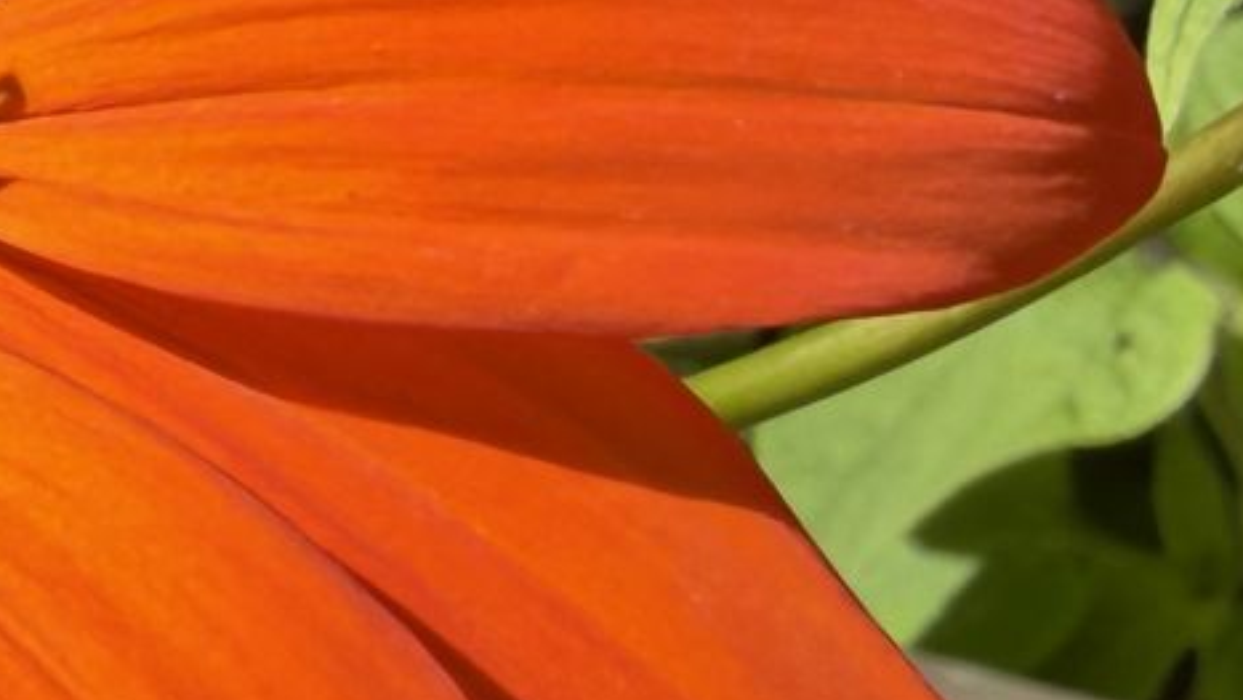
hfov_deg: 18.2
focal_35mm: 112
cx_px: -205
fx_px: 3693
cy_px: 29
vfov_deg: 10.7
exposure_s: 1/766
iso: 25
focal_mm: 2.22
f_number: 2.2
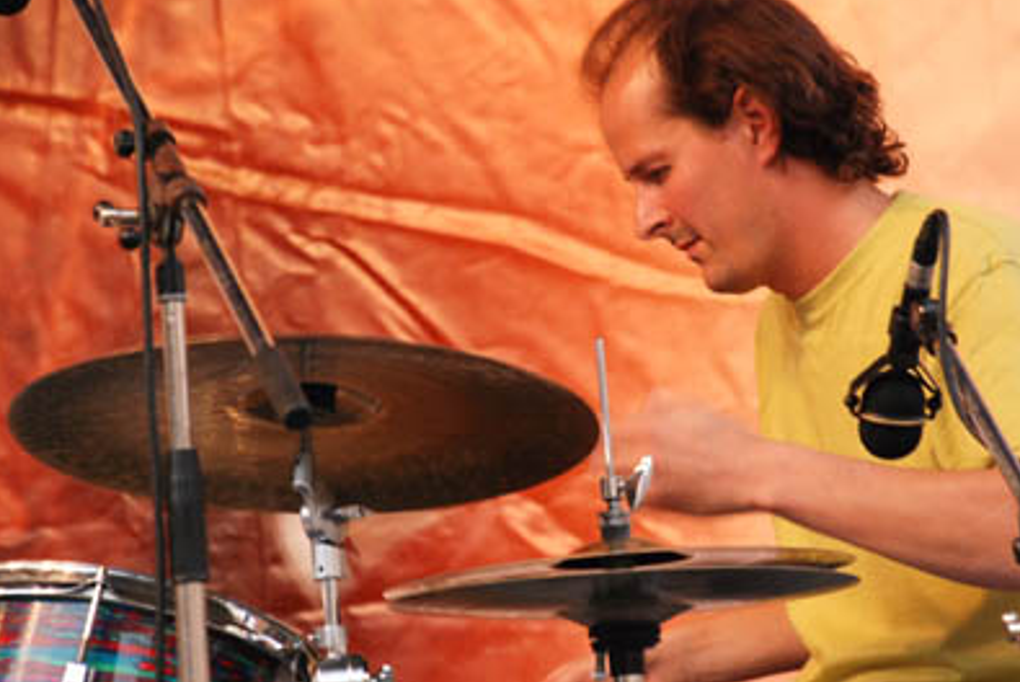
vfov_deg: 6.9
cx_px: 553
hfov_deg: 10.3
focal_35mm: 200
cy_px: 351
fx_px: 5660
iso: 720
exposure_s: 1/30
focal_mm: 105
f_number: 5.6
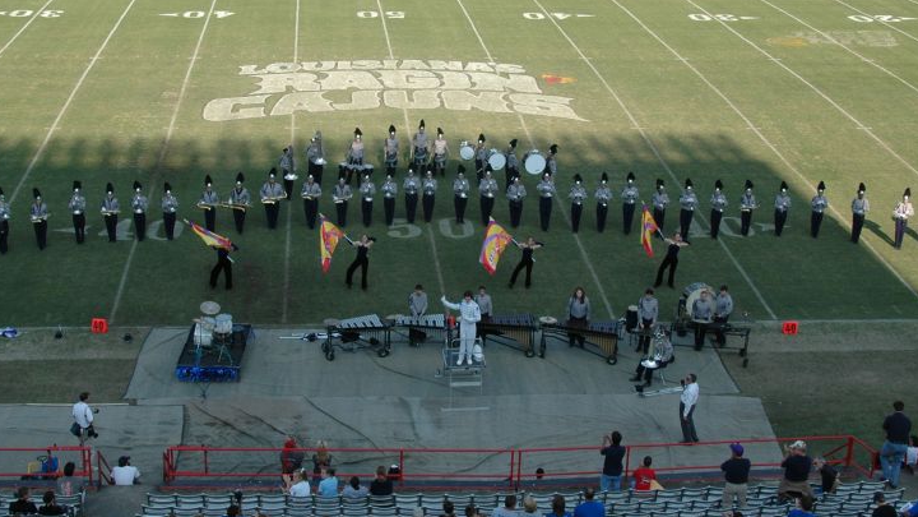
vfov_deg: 20.7
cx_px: 435
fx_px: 1412
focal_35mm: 58
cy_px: 206
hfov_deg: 36.0
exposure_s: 1/250
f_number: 8
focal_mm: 26
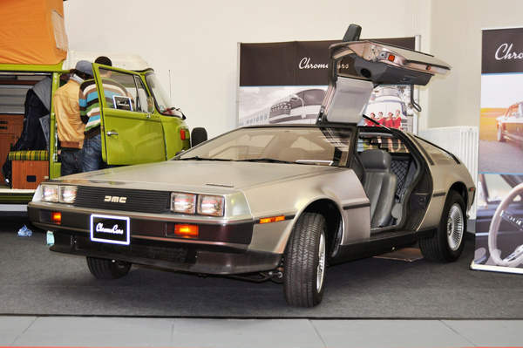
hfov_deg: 38.9
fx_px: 740
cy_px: 174
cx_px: 262
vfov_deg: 26.4
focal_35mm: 51
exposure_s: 1/60
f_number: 3.8
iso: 800
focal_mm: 34
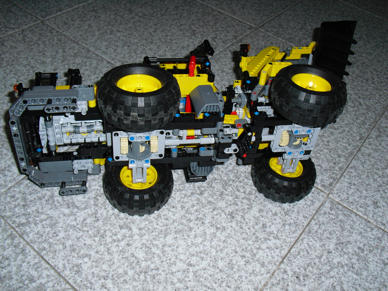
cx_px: 194
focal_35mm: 36
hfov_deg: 51.4
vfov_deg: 39.7
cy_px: 146
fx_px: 404
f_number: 3.1
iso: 200
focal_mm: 6.3
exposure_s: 1/60
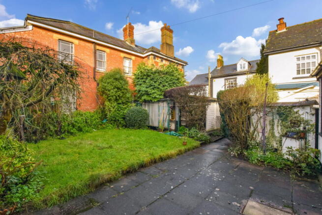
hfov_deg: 100.4
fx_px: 134
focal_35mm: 15
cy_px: 108
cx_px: 161
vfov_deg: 77.4
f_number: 5.6
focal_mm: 10
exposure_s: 1/250
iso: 320
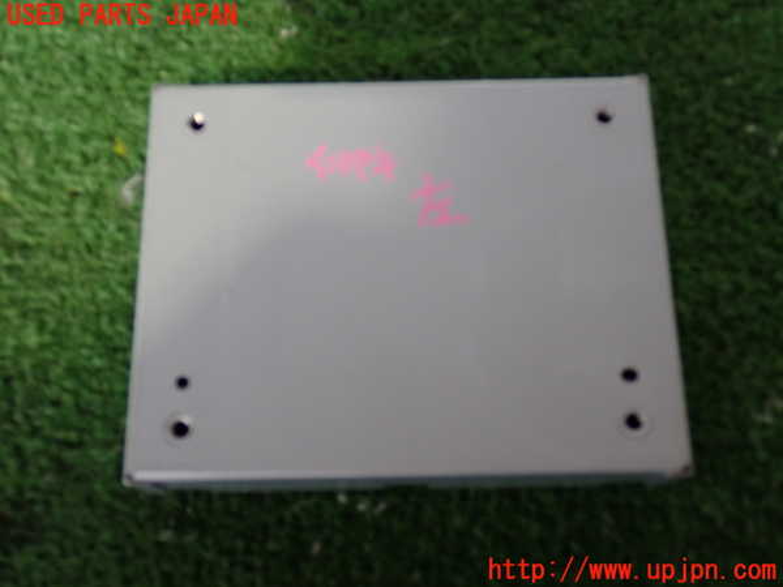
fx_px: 927
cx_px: 392
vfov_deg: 35.1
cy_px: 294
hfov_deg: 45.8
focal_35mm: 41
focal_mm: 7.31
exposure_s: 1/40
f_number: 2.8
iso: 400
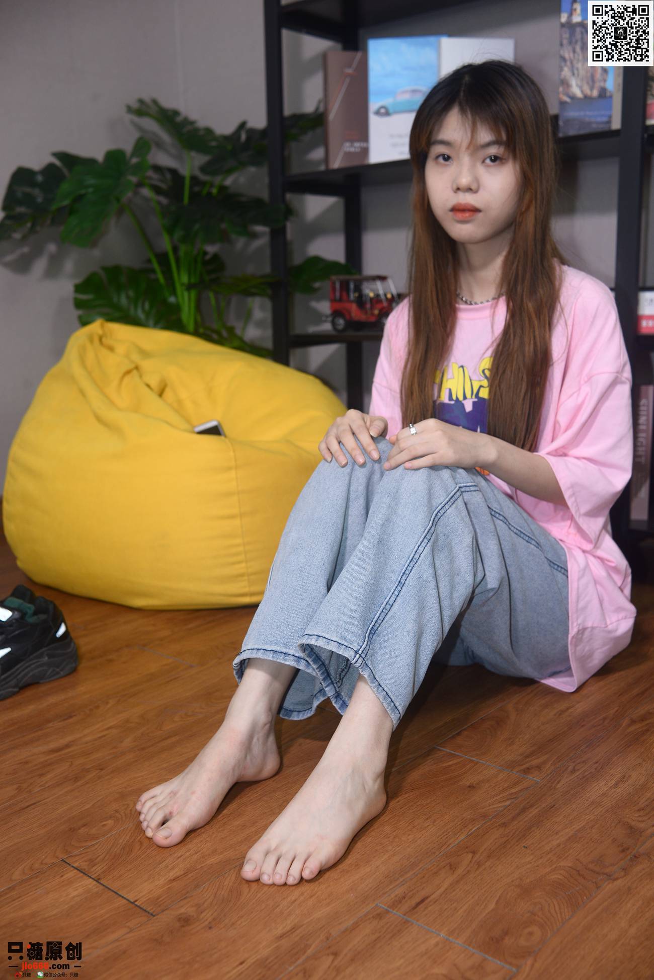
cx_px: 327
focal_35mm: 35
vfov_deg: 54.4
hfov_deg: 37.9
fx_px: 953
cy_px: 490
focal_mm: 35
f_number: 5
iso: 500
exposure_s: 1/125
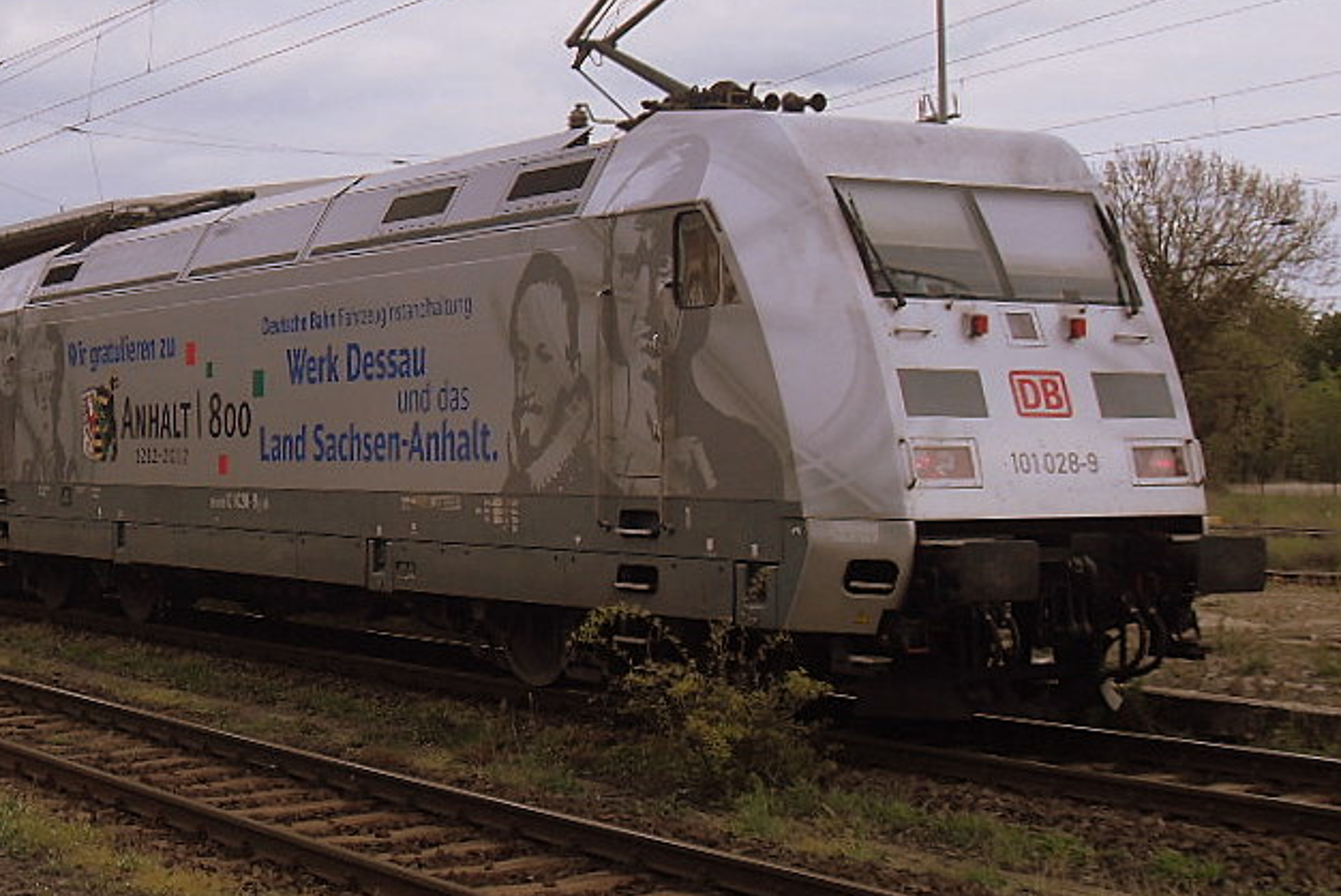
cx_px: 291
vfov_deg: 20.0
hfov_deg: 29.1
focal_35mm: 68
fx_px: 2534
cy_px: 349
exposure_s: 1/180
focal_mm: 7.1
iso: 80
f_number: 7.7
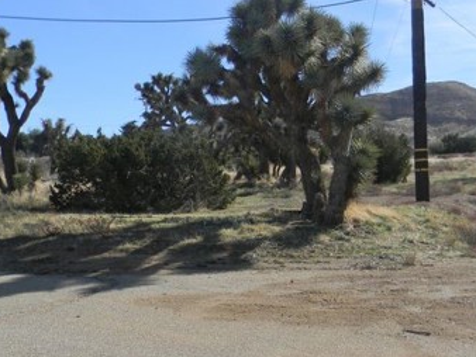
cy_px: 178
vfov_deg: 27.6
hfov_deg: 36.1
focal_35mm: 53
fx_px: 729
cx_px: 218
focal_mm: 5
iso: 80
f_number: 7
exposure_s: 1/254
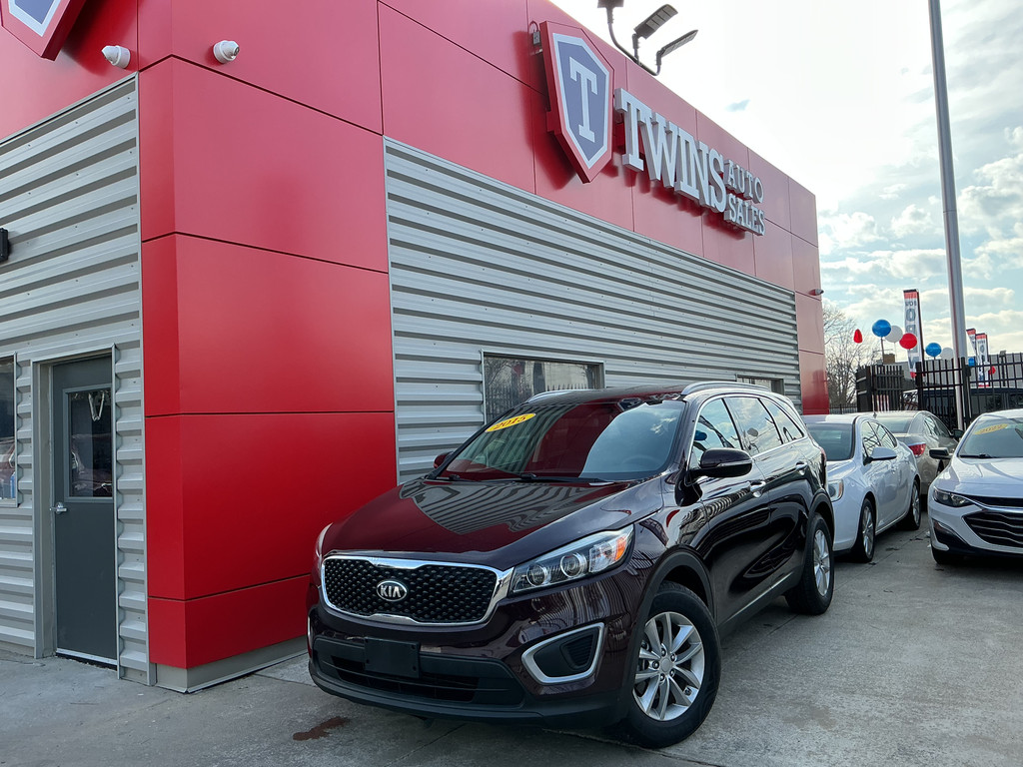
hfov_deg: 61.7
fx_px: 857
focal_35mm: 29
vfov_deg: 48.2
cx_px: 512
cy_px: 384
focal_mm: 3
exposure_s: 1/593
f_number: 1.8
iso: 25
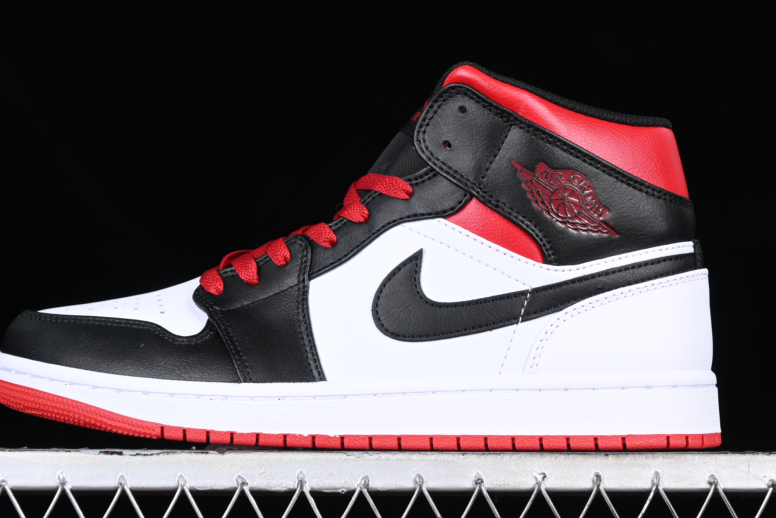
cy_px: 245
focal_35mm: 99
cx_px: 365
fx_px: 2134
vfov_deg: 13.8
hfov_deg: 20.6
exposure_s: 1/80
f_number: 7.1
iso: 160
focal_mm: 50
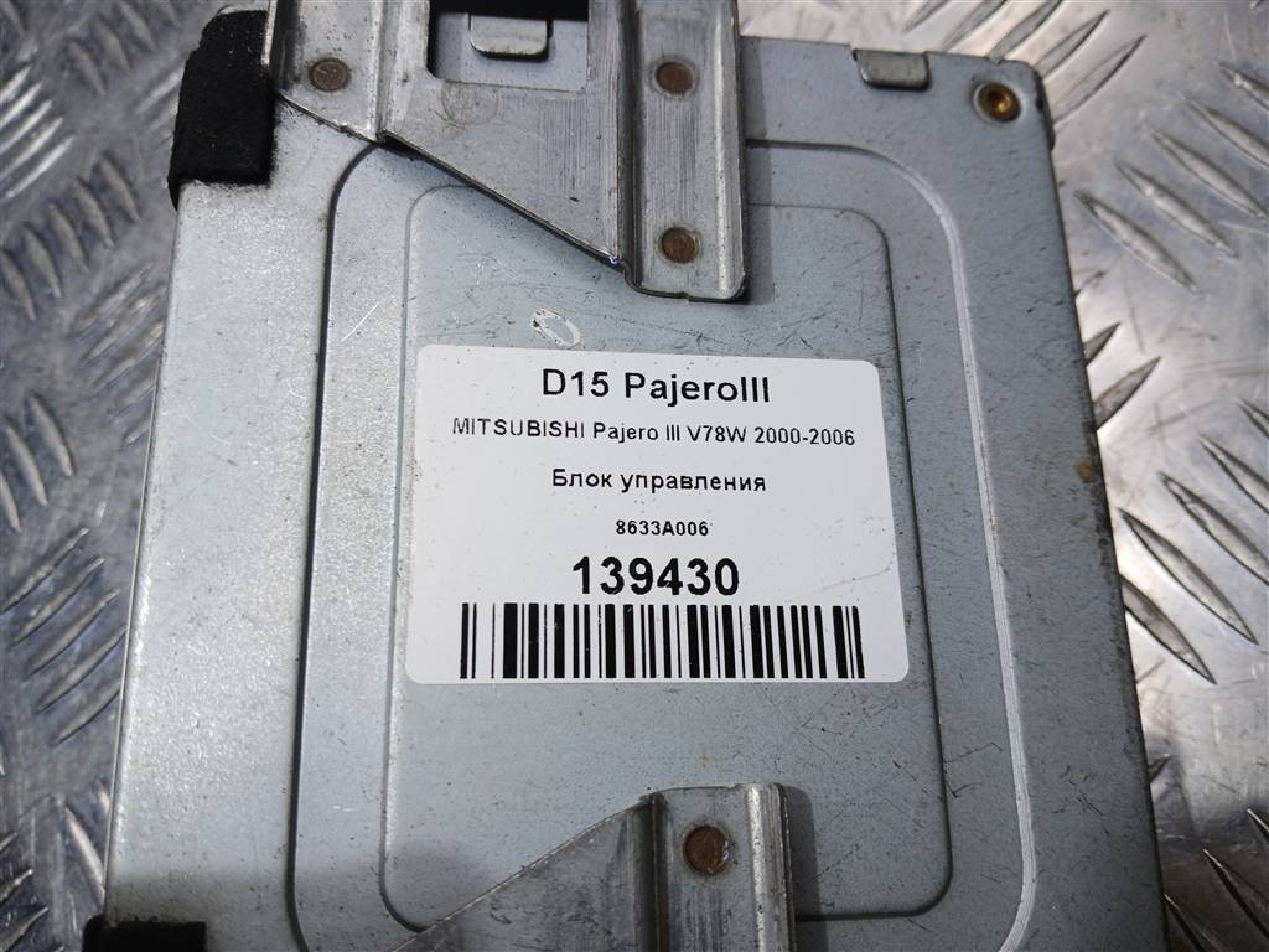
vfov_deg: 53.1
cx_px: 634
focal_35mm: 26
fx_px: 953
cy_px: 476
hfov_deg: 67.3
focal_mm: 3.98
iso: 32
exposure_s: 1/100
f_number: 1.8
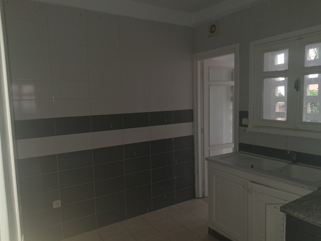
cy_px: 120
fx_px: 250
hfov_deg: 65.3
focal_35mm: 27
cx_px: 160
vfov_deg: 51.4
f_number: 1.8
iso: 250
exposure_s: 1/60
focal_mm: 4
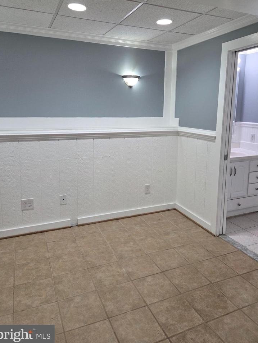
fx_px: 258
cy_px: 152
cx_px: 137
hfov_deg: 53.1
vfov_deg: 67.1
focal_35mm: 26
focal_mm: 5.4
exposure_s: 1/120
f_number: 1.8
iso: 125
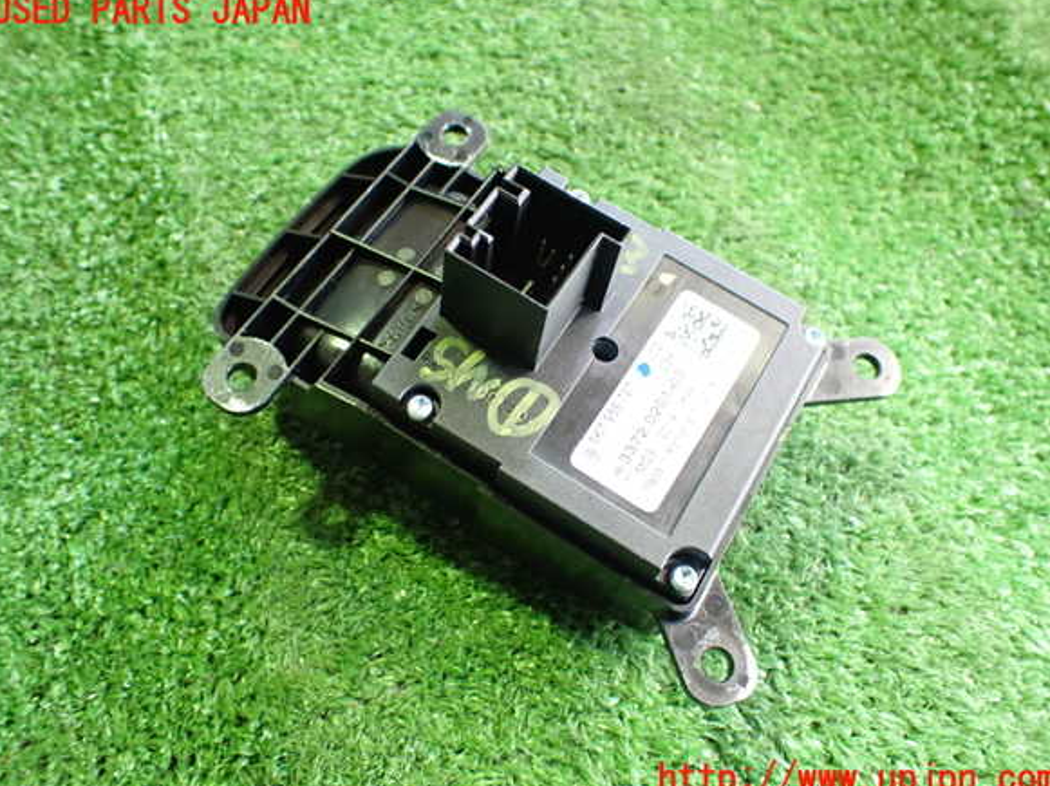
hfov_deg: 58.4
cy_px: 396
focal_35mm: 31
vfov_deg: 45.4
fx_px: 940
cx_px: 524
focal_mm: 5.4
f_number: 2.3
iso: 800
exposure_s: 1/40
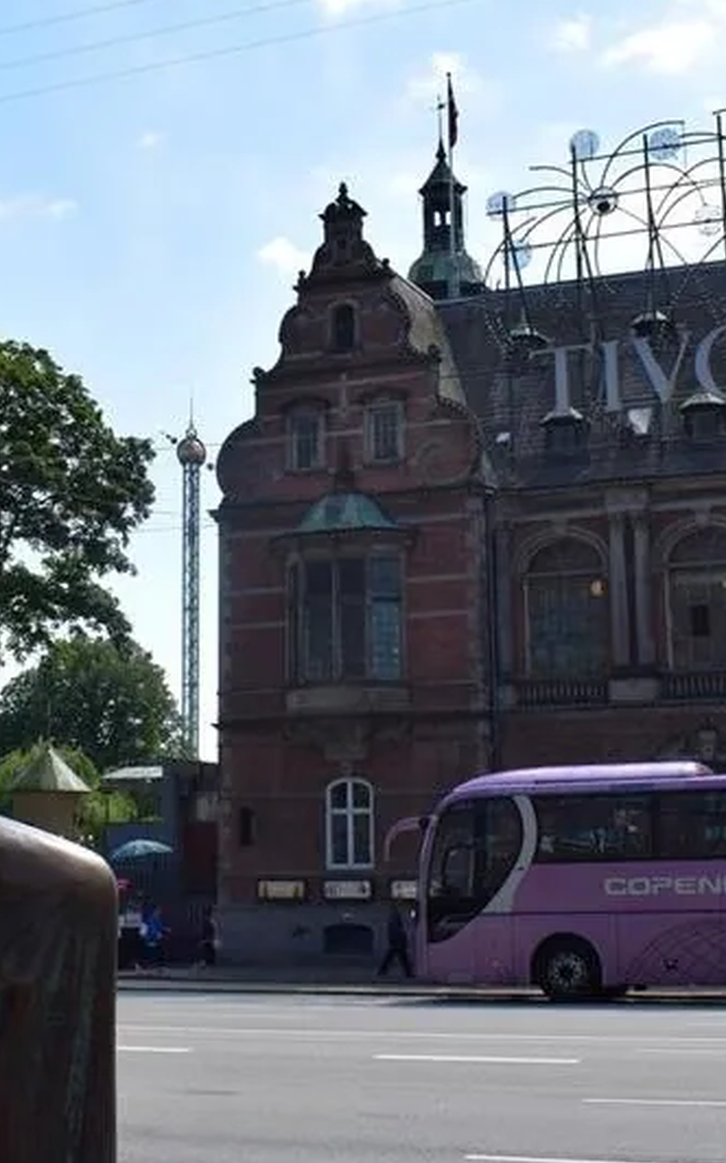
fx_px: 1965
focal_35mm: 62
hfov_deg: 20.8
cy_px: 485
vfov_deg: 32.9
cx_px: 195
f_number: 10
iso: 200
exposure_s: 1/400
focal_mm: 20
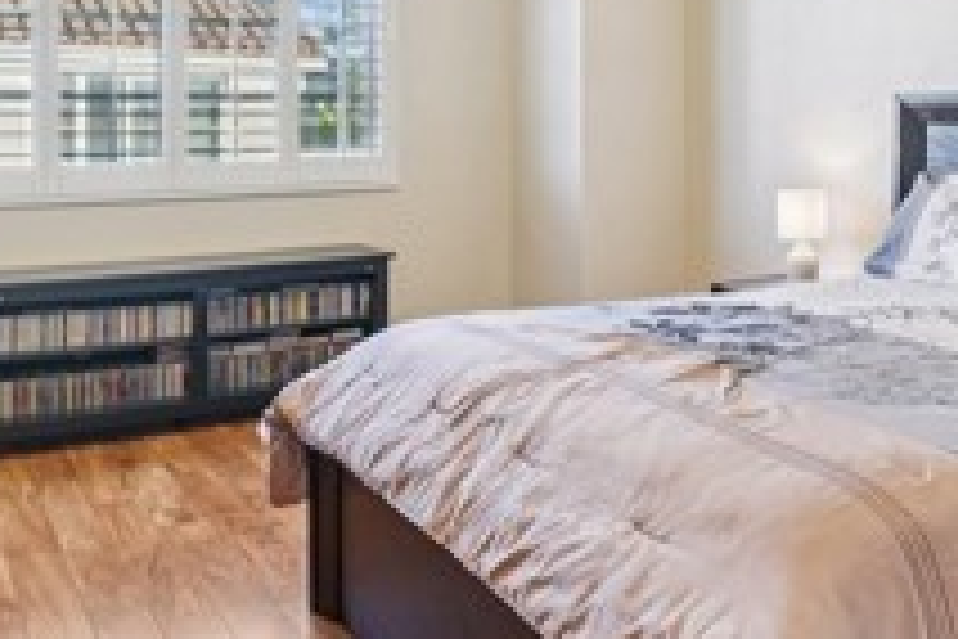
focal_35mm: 39
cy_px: 99
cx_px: 607
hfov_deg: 49.0
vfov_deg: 32.9
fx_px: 1038
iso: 400
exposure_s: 1/15
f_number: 8
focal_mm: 13
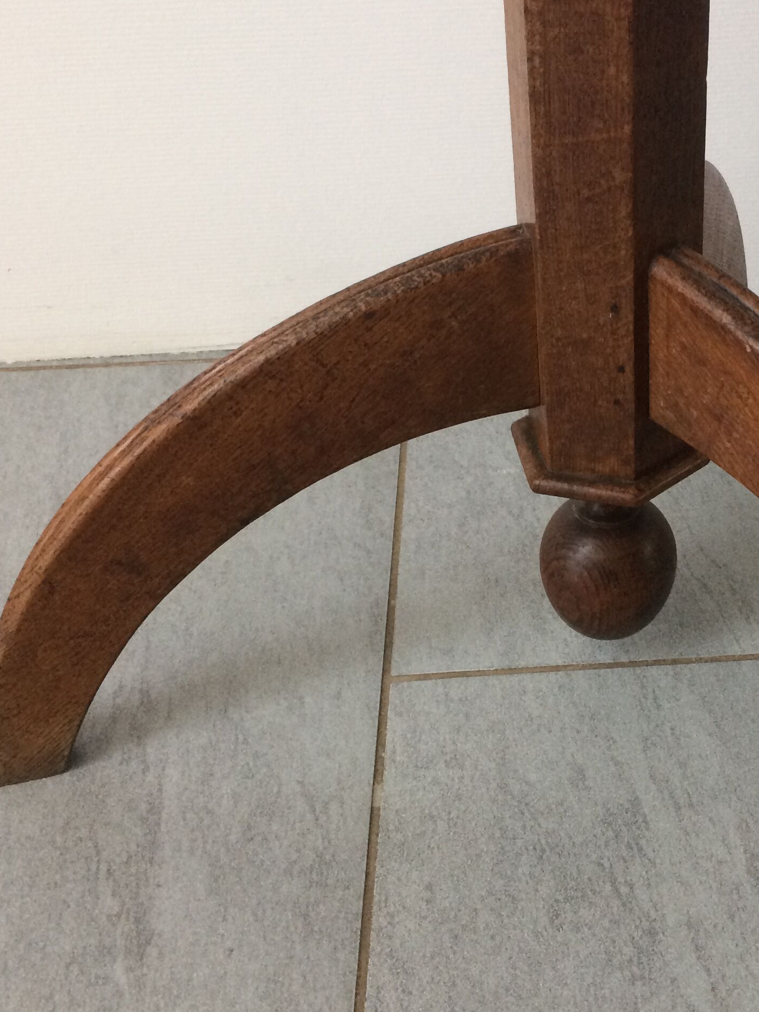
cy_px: 504
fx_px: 1462
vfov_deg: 38.2
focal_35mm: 50
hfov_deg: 28.4
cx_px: 616
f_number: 2.2
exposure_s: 1/33
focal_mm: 4.15
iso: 80
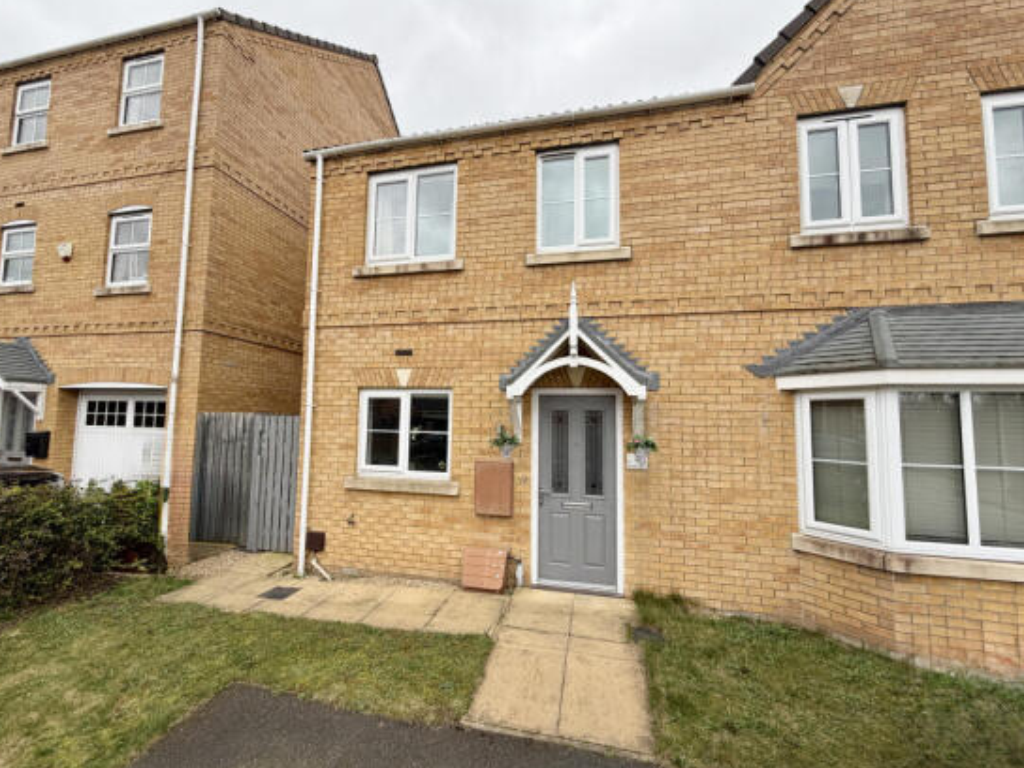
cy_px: 387
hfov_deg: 98.1
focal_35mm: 15
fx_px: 444
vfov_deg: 81.7
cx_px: 490
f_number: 2.2
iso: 64
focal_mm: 2.22
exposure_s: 1/430
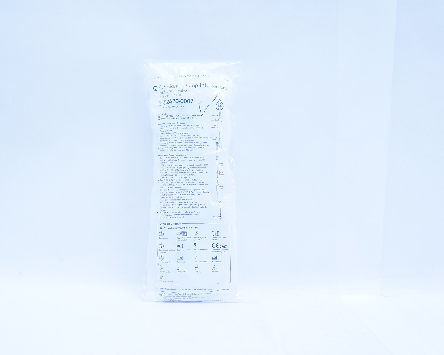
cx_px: 193
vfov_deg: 36.5
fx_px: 539
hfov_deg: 44.7
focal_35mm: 41
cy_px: 179
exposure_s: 1/200
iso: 800
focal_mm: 24
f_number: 4.5
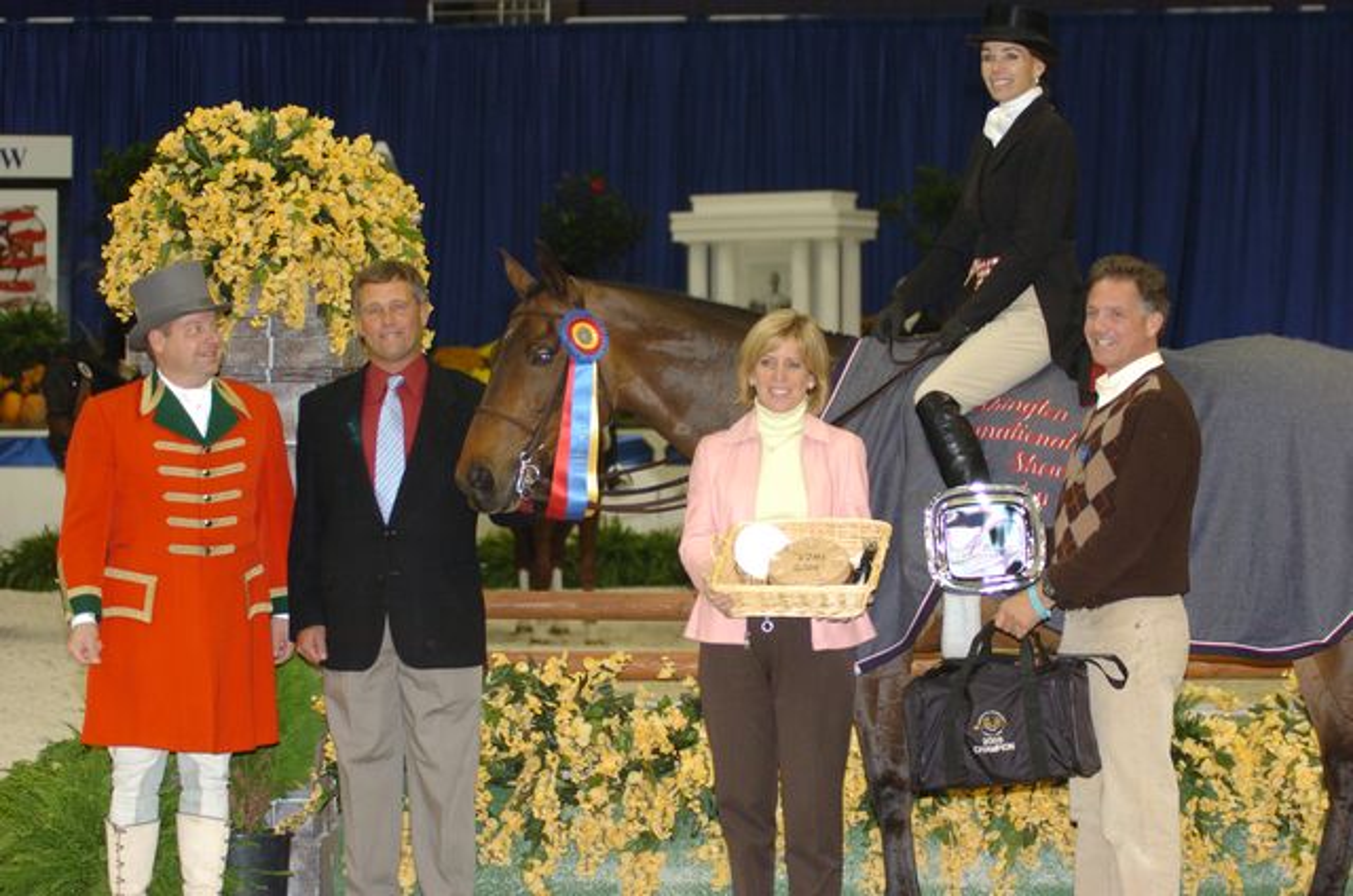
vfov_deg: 13.0
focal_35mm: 105
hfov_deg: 19.5
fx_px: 3938
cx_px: 676
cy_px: 448
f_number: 2.8
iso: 400
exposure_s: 1/125
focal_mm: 70
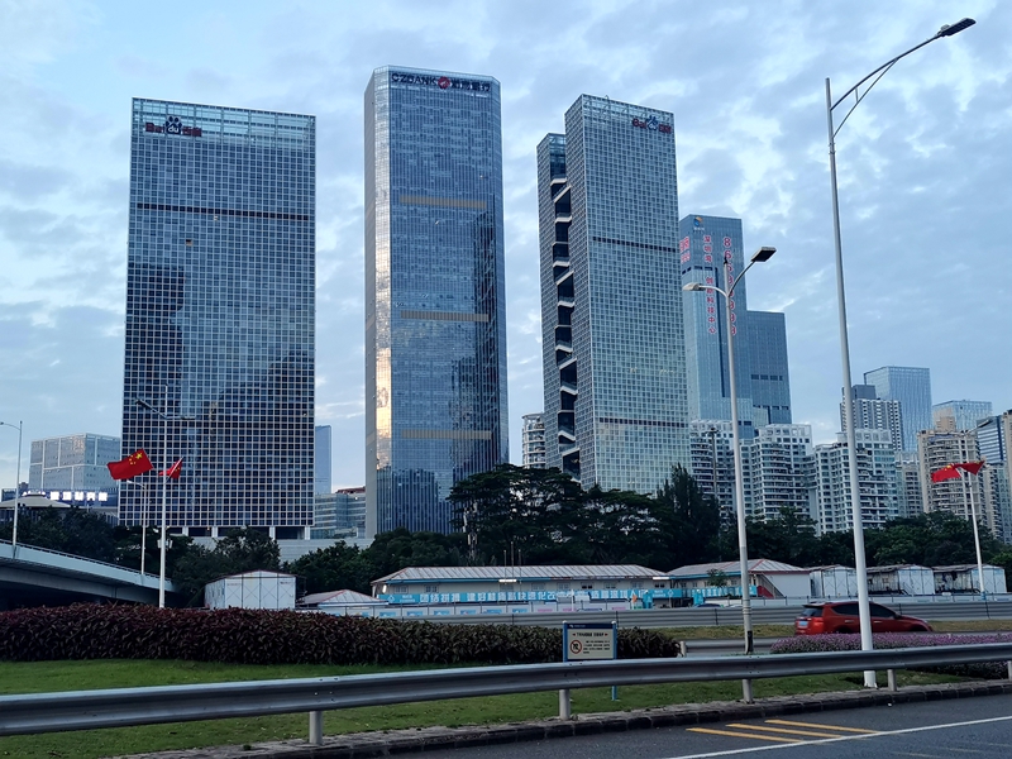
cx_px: 506
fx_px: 1228
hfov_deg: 44.8
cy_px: 380
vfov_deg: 34.3
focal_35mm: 42
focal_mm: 5.58
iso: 50
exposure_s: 1/146
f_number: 1.8
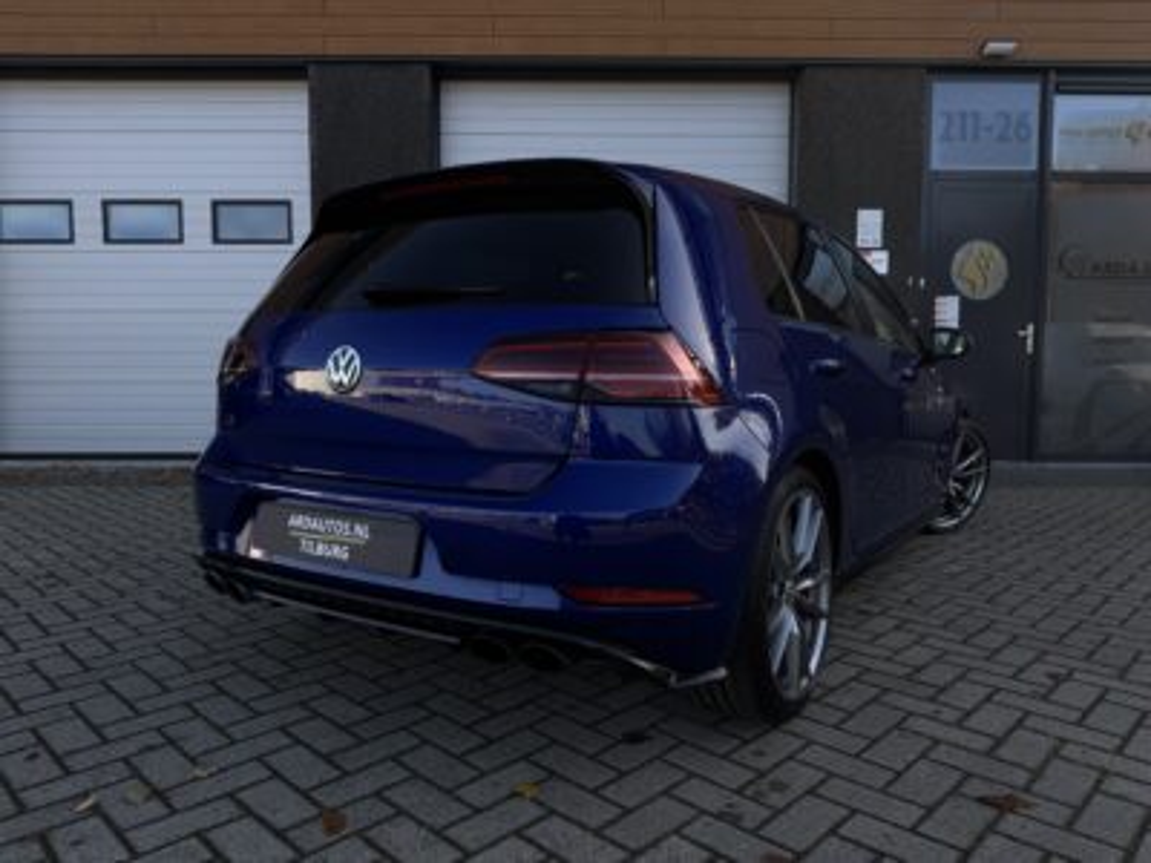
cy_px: 432
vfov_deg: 56.8
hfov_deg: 71.6
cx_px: 576
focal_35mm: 24
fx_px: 798
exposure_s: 1/1238
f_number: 1.78
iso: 80
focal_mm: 6.76
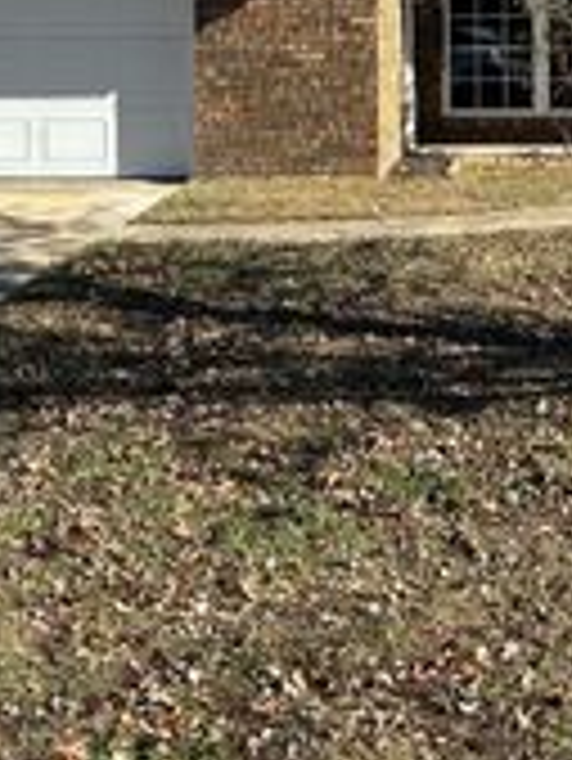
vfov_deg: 24.4
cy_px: 29
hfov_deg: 19.1
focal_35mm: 77
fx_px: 1694
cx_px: 383
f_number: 1.6
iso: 50
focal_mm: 5.96
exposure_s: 1/2193
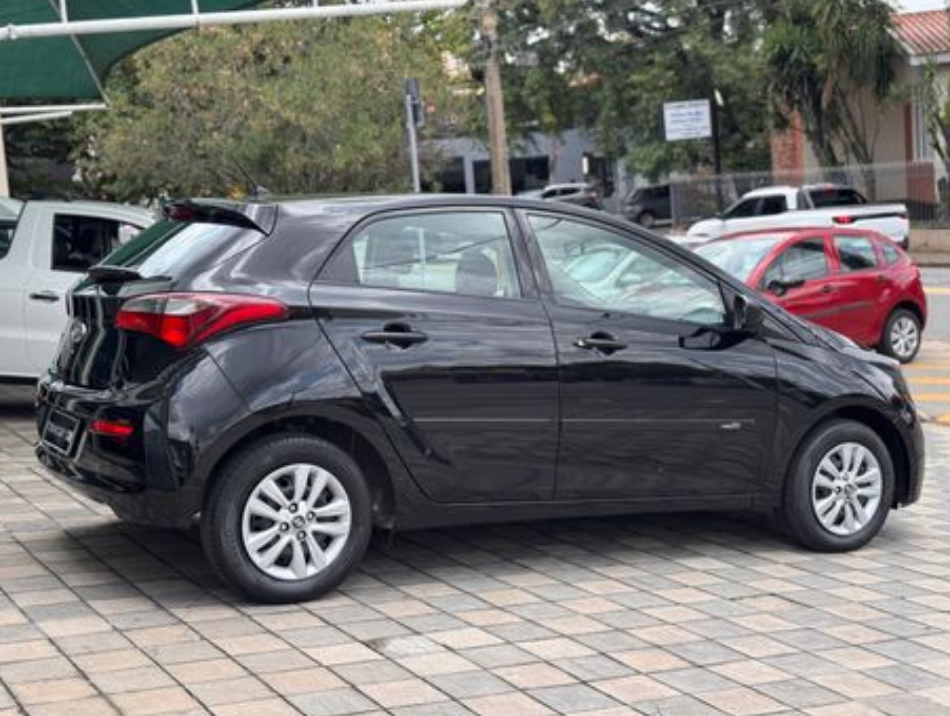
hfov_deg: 38.1
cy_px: 350
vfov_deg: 29.2
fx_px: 1375
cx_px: 476
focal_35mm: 50
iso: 64
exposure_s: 1/1287
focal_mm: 6.76
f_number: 1.78
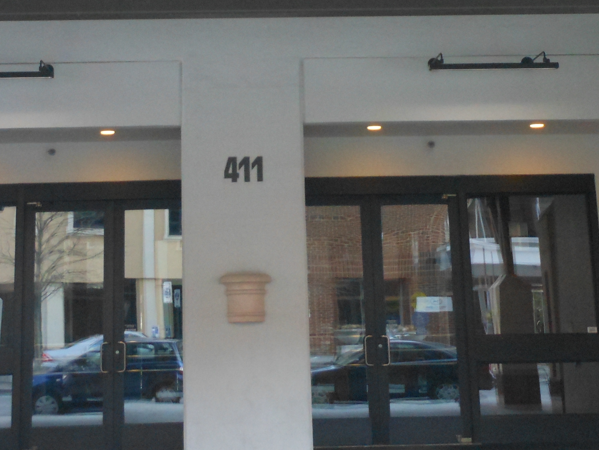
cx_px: 298
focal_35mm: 69
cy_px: 55
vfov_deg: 20.9
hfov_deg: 28.2
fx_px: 1194
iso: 400
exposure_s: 1/50
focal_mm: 5.9
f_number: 4
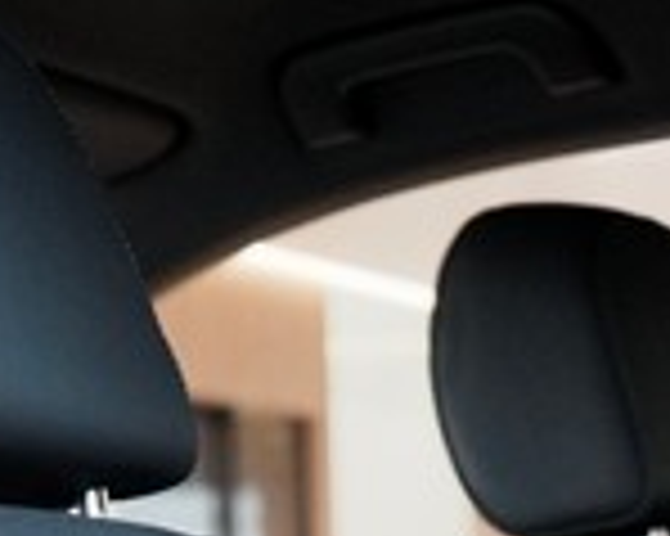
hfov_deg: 10.7
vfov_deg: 7.8
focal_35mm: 177
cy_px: 1513
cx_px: 841
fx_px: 3508
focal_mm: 24
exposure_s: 1/160
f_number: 2.8
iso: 500
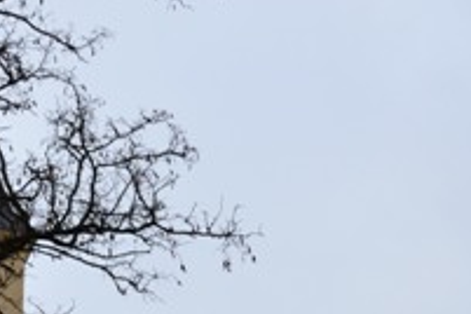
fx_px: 1125
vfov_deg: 14.6
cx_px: 84
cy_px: 496
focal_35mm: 86
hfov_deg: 23.3
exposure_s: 1/200
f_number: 10
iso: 400
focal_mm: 18
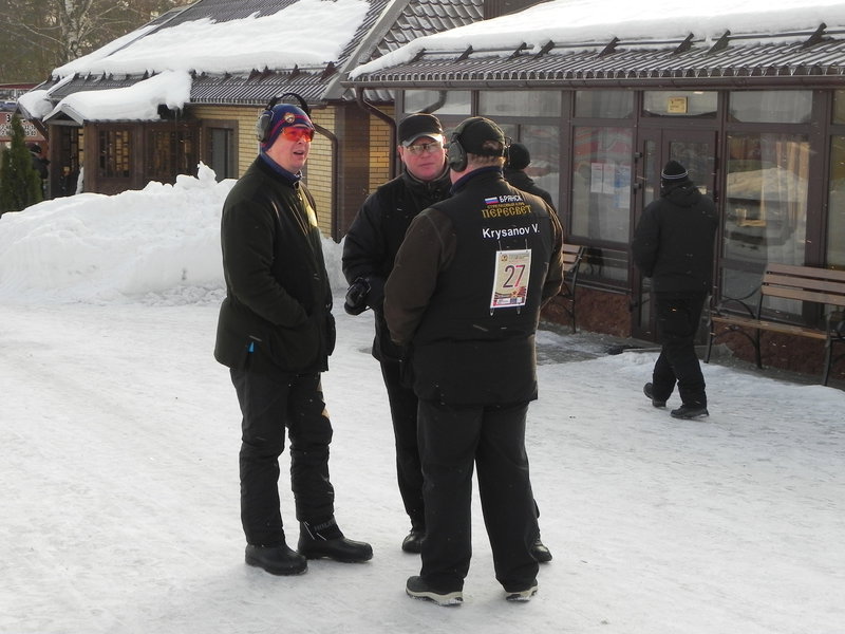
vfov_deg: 22.3
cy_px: 317
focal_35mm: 66
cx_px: 422
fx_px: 1611
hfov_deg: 29.4
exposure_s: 1/281
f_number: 5
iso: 160
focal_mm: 11.8
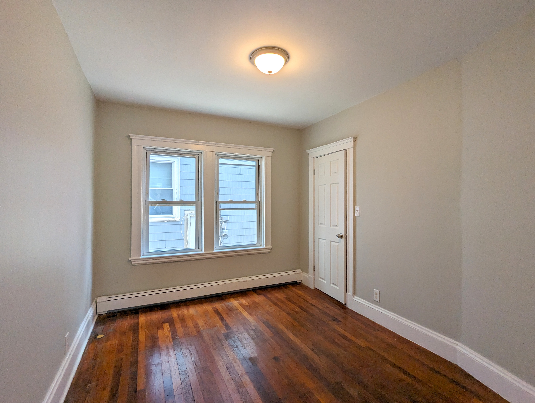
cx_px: 268
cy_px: 202
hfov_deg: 94.4
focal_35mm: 16
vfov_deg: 78.2
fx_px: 248
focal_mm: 2.35
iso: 51
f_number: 2.2
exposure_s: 1/145
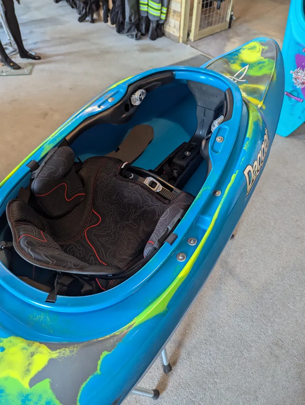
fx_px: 281
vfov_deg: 71.5
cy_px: 202
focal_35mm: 24
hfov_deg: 57.0
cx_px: 152
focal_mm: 6.81
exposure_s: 1/48.3
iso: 460
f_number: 1.85
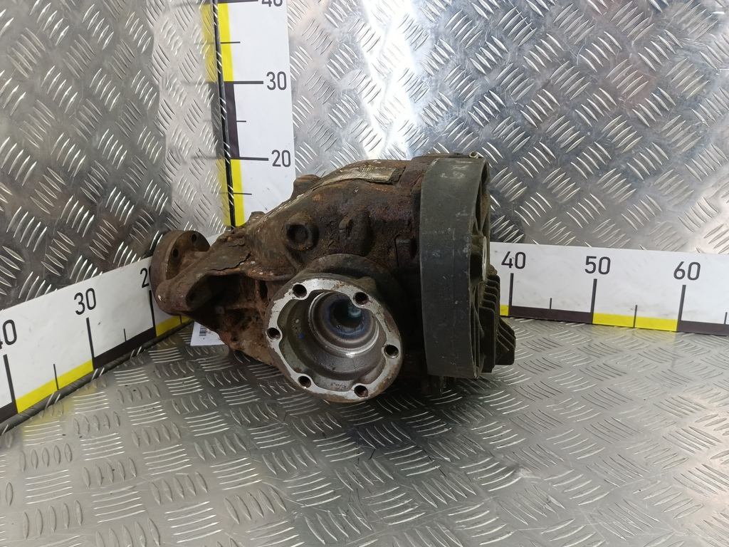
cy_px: 274
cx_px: 364
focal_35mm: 23
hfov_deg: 73.9
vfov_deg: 58.9
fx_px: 484
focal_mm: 4.11
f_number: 1.6
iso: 164
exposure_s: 1/50
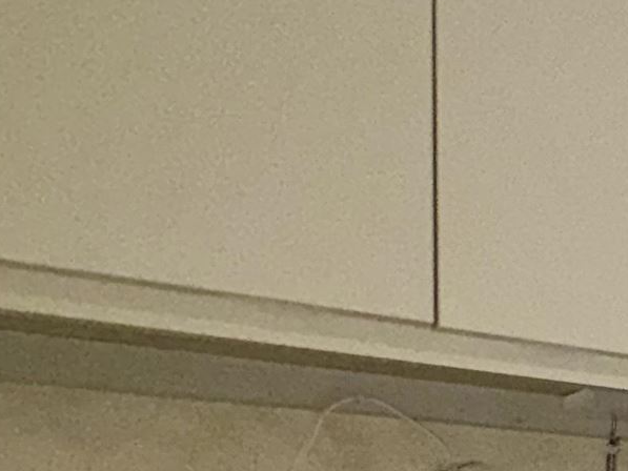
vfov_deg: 19.0
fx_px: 1306
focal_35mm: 72
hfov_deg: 15.7
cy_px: 606
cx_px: 1455
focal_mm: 2.22
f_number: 2.2
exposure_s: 1/66
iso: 100
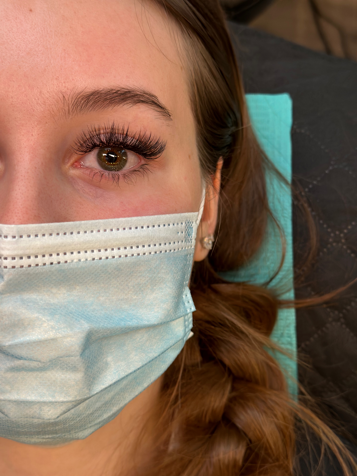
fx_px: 660
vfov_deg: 39.7
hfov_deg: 30.3
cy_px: 238
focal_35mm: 48
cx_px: 178
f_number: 1.78
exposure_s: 1/60
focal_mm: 6.86
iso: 160
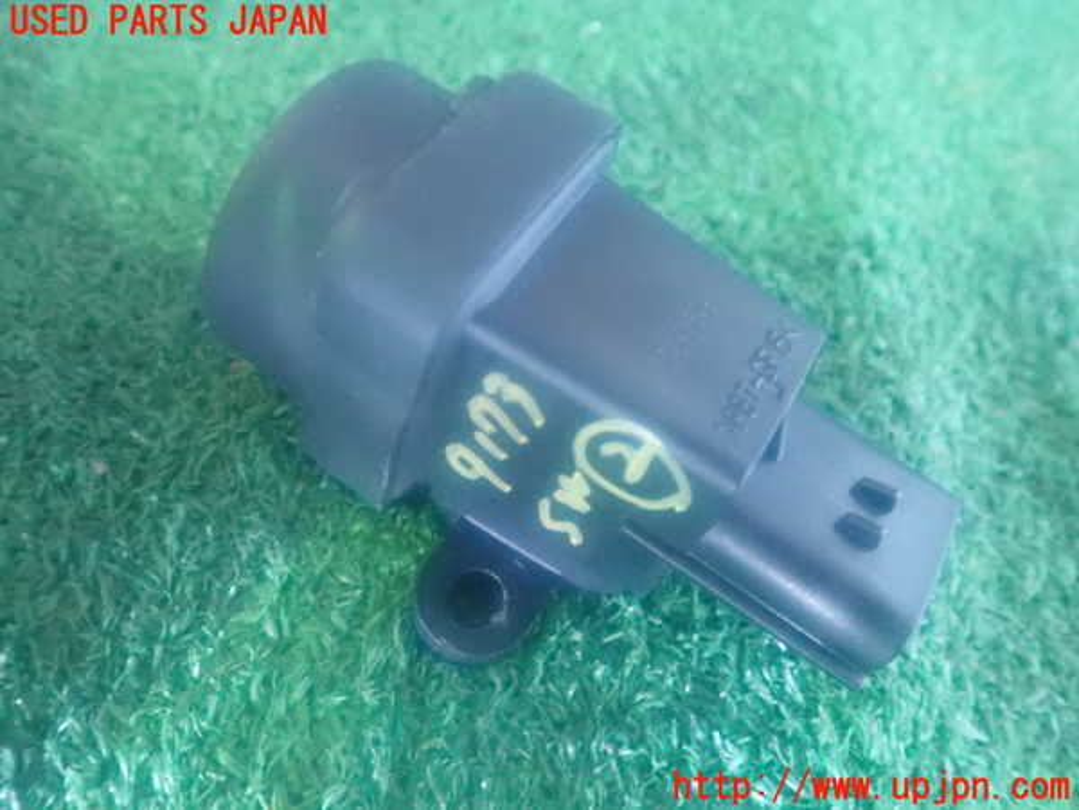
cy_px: 405
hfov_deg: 60.0
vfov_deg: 46.8
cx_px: 540
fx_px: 935
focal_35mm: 30
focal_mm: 5.5
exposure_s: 1/8
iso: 1600
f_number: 2.3
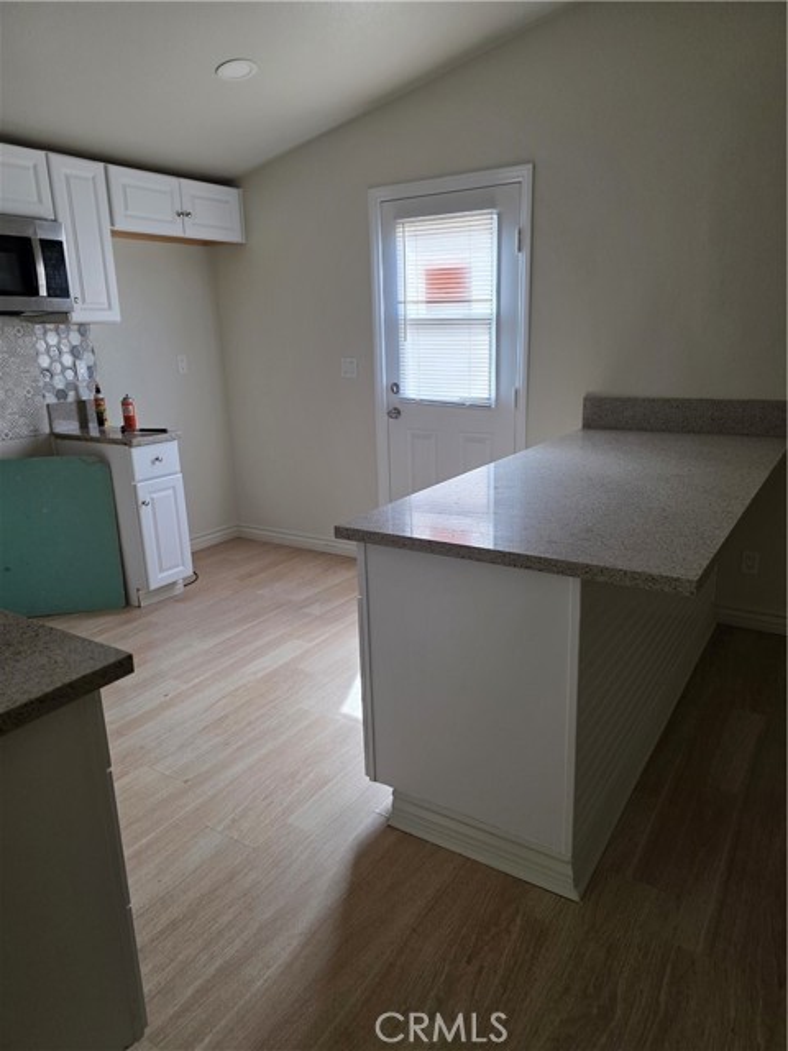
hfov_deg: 58.9
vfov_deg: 73.9
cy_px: 526
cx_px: 394
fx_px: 698
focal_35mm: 23
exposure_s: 1/120
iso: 250
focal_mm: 6.3
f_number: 1.7
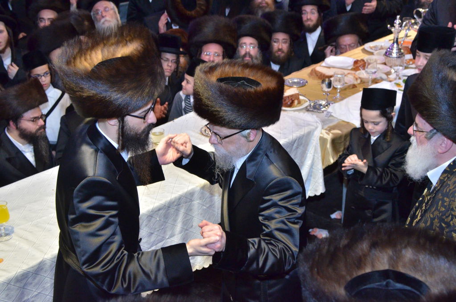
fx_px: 948
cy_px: 151
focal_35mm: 75
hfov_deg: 27.0
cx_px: 228
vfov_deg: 18.1
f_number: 5.3
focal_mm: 50
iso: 2500
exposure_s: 1/250
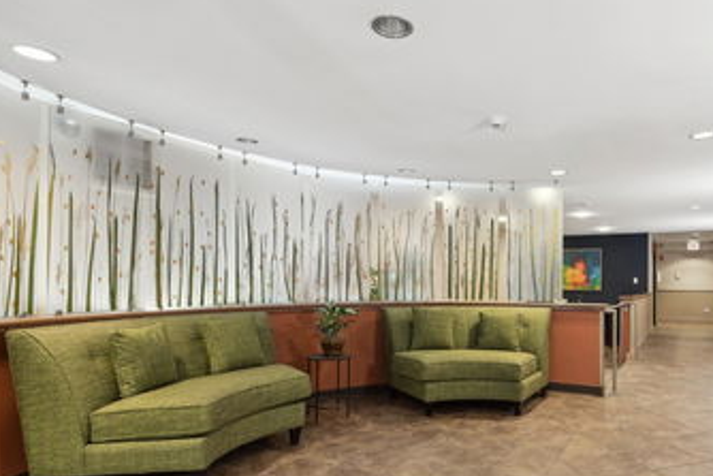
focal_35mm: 23
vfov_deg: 54.9
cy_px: 277
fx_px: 456
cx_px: 463
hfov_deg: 74.2
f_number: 9
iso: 200
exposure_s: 1/1.25
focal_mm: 16
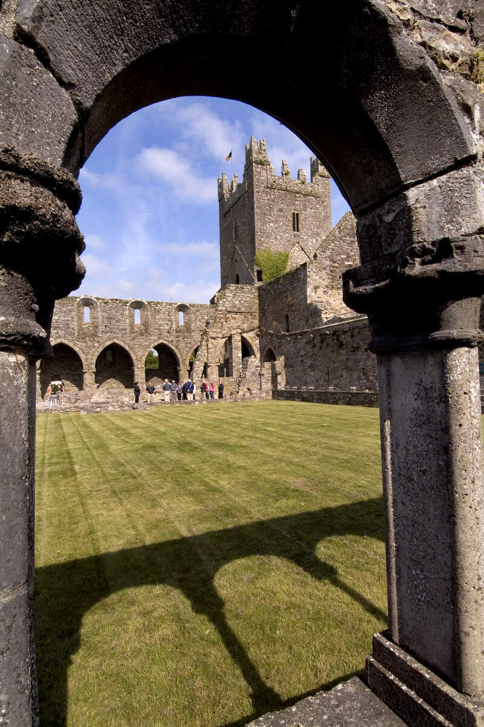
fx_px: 363
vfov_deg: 90.0
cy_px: 364
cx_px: 242
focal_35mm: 18
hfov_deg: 67.4
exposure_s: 1/90
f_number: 16
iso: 100
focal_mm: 12
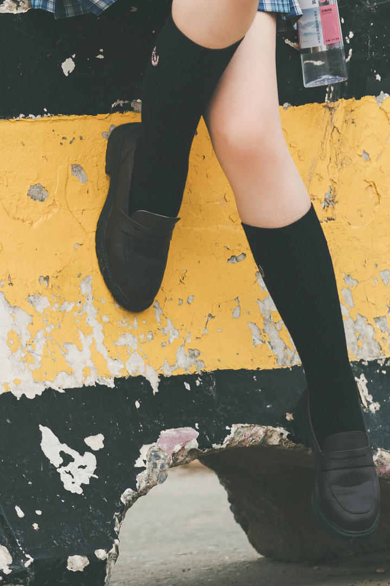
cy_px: -151
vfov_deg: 8.6
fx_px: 3852
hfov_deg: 5.8
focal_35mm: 237
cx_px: 121
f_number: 2.5
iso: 125
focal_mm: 85
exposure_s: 1/640
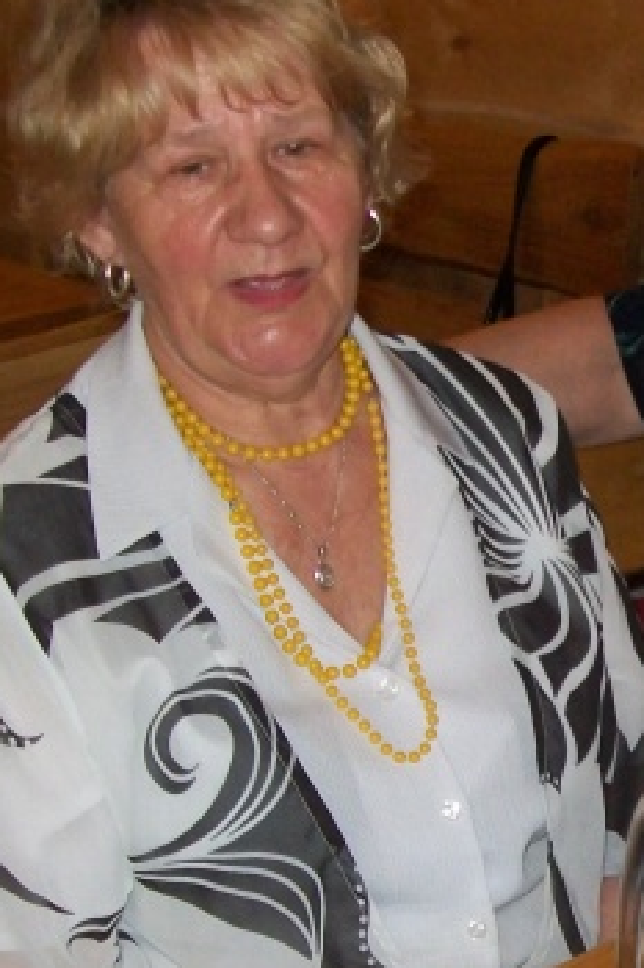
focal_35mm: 80
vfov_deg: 25.3
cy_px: 624
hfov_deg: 16.5
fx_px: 2149
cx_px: 735
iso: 160
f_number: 2.7
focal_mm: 6
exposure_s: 1/30
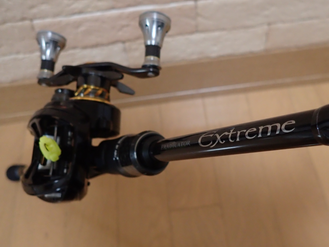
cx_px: 202
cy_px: 150
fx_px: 333
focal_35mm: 35
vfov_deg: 40.5
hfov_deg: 52.2
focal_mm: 4.5
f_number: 2
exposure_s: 1/30
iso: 500
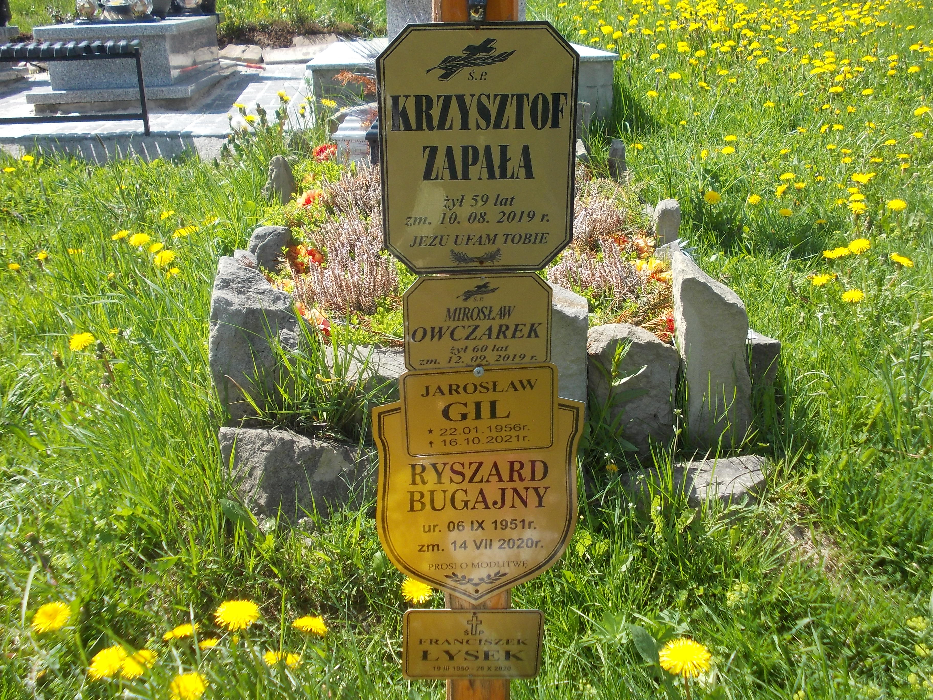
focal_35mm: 38
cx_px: 466
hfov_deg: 49.0
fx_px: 1024
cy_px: 350
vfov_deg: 37.7
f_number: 3.1
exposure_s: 1/400
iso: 80
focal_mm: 5.3
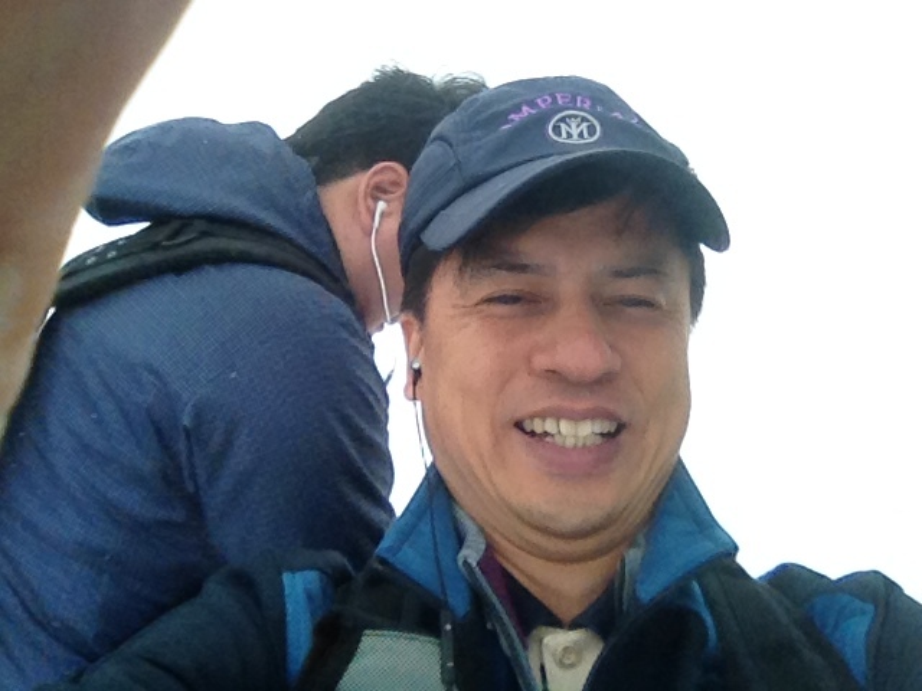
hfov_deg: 52.6
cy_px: 346
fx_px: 932
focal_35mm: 35
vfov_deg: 40.7
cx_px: 461
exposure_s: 1/2653
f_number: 2.4
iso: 125
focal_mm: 1.85
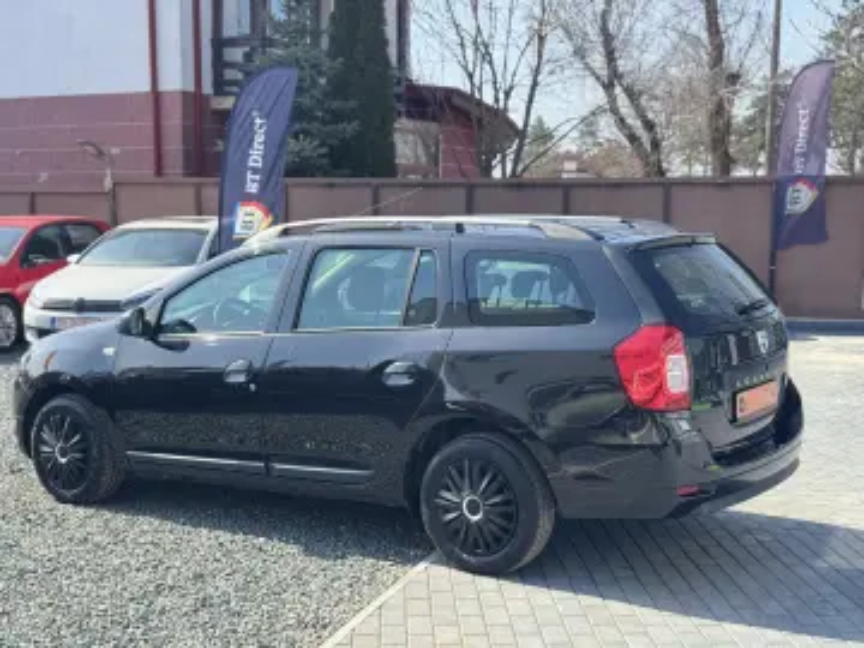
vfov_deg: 30.3
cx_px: 432
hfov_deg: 39.7
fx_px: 1198
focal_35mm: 48
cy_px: 324
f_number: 1.78
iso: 64
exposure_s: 1/1458
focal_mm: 6.76
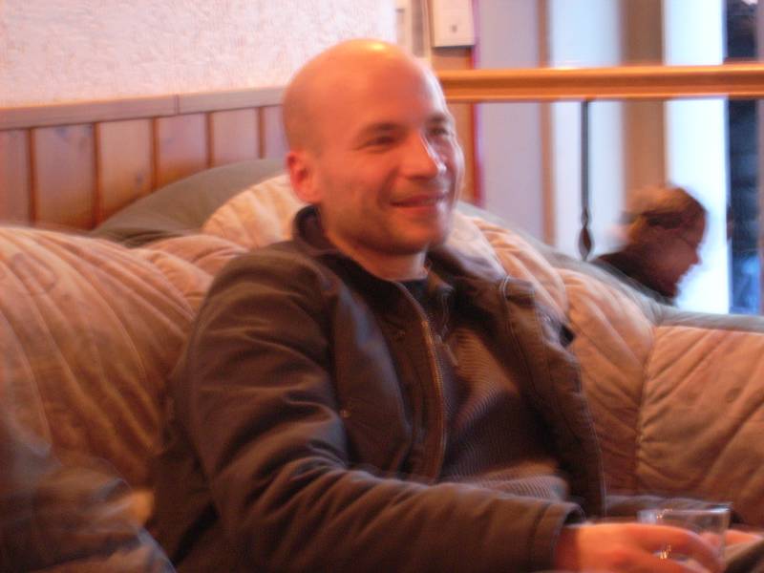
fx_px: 2273
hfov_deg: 19.1
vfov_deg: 14.4
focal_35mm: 103
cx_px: 382
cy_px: 286
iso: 100
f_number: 4.9
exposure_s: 1
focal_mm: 17.14
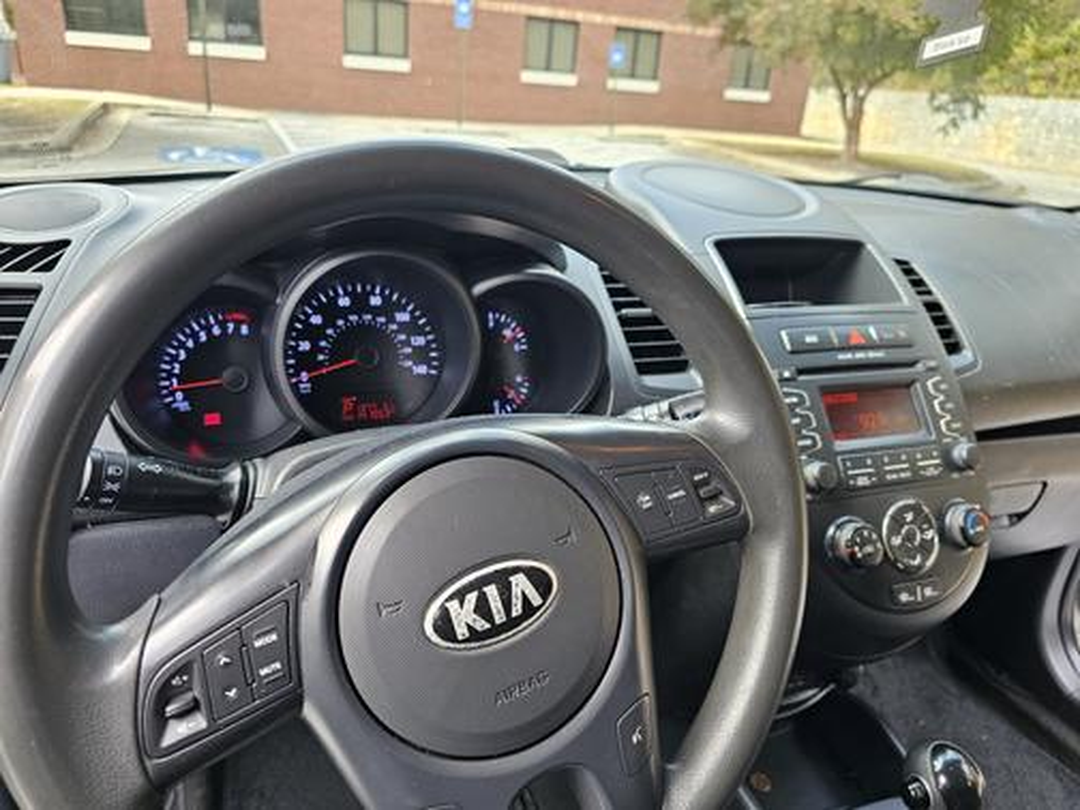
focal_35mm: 23
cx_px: 540
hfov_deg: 73.9
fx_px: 718
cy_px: 405
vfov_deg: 58.9
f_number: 1.7
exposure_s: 1/359
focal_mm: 6.3
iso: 160
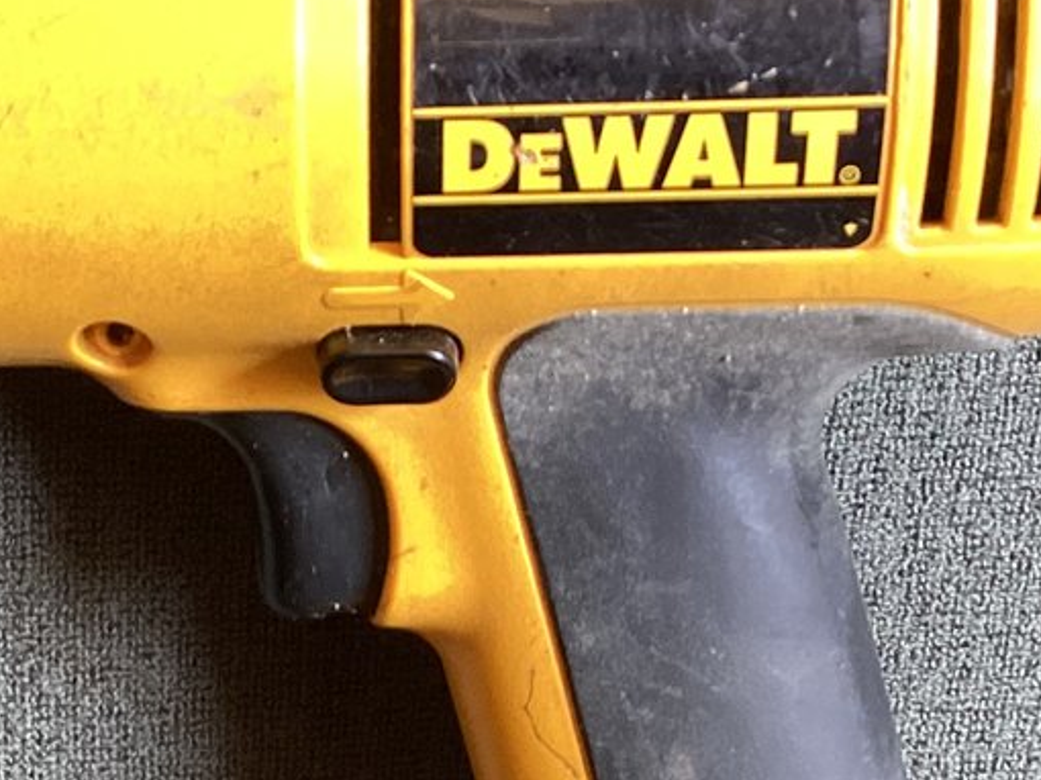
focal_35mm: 92
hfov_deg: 21.0
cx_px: 158
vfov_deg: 15.8
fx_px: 2765
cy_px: 734
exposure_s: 1/60
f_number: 2.4
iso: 100
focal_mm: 3.3
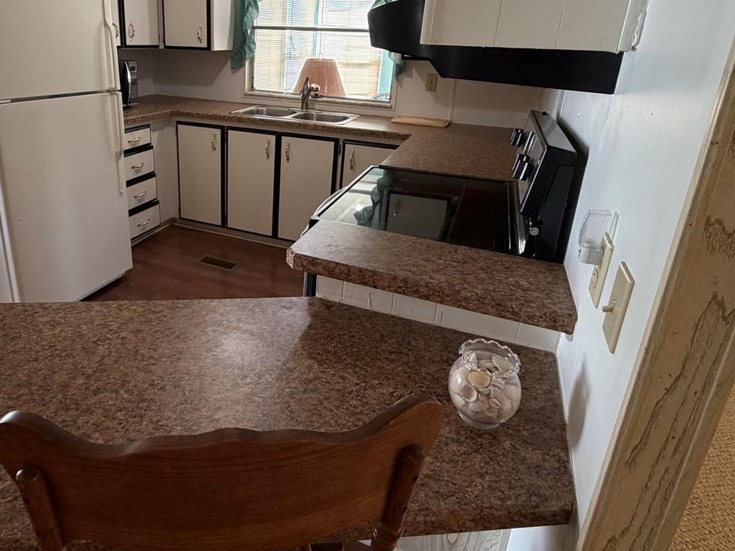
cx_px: 278
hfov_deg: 72.8
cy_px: 199
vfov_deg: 57.9
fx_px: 488
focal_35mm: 23
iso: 200
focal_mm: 2.22
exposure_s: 1/60
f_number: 2.2
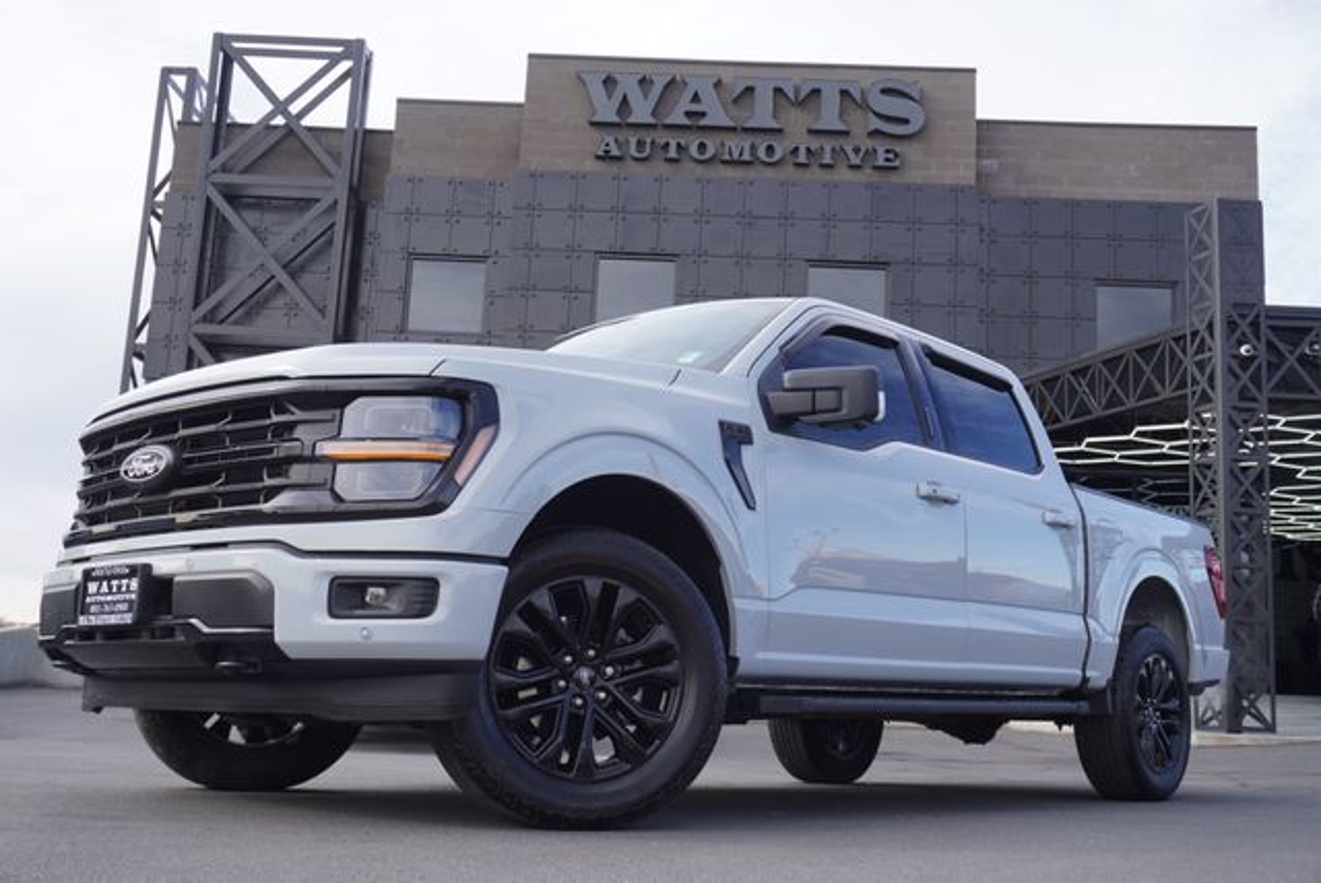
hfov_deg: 51.2
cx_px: 660
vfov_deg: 35.6
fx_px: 1377
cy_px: 442
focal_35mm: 38
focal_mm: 25
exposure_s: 1/125
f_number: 6.3
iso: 100
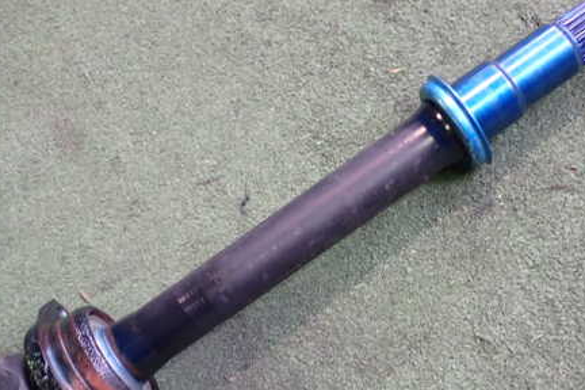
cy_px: 261
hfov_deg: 38.2
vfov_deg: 25.8
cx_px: 263
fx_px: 845
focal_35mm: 52
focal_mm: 6.37
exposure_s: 1/40
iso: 320
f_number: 2.5
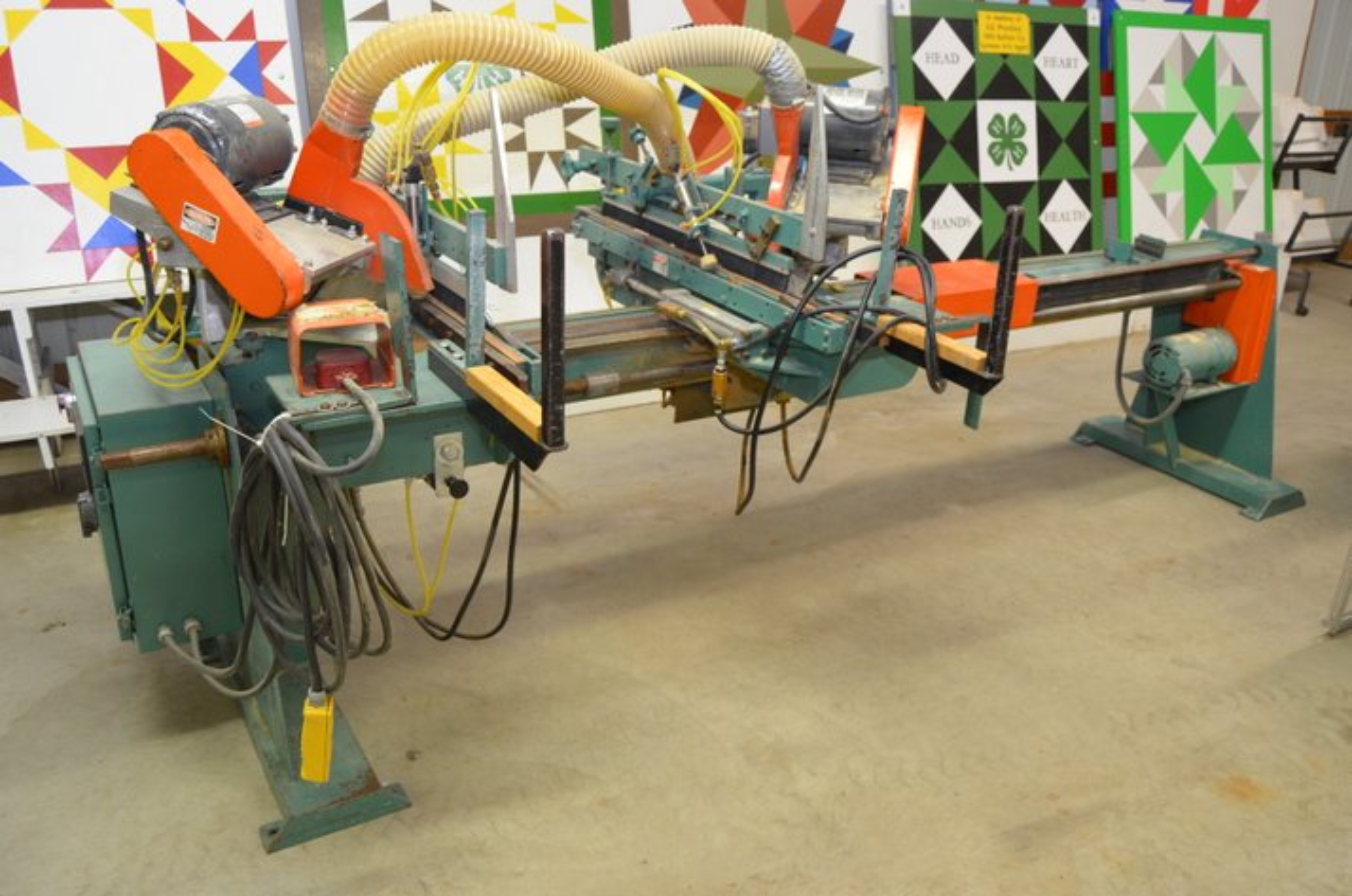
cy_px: 448
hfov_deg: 64.7
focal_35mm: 28
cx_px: 676
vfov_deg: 45.5
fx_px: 1068
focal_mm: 19
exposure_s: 1/60
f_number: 4
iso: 900
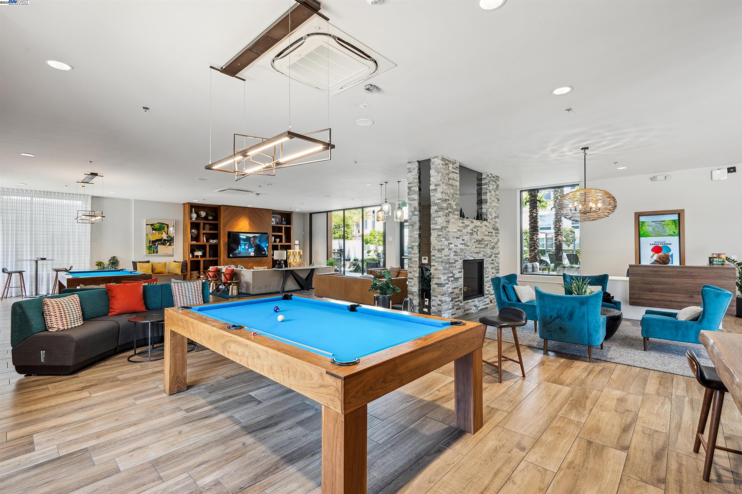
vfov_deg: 73.7
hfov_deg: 96.7
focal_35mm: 16
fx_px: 330
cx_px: 371
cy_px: 247
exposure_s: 1/4
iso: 200
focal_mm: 16
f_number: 11
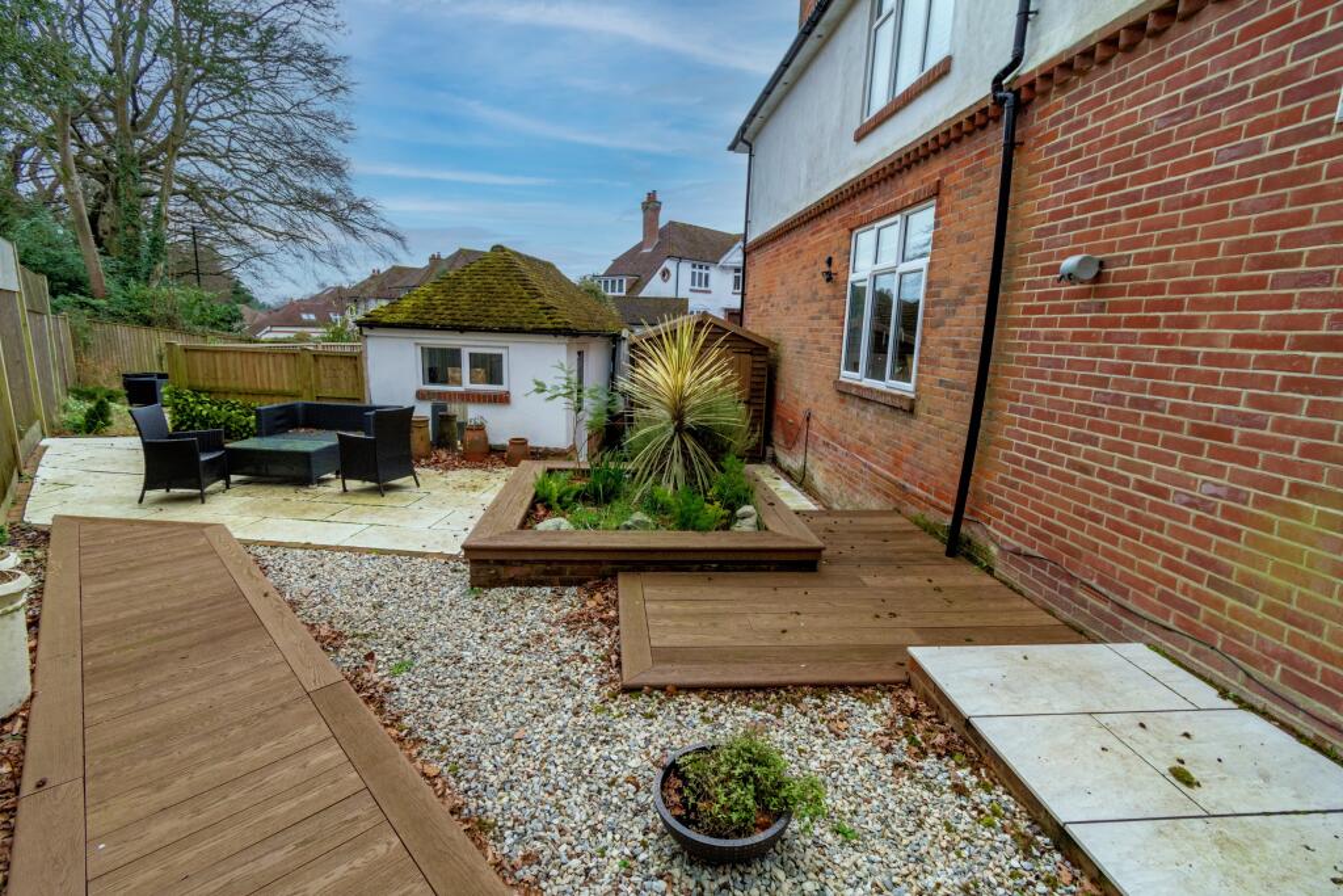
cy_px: 448
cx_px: 672
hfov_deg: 100.4
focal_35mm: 15
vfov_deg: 77.3
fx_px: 560
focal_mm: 10
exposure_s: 1/250
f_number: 8
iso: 400
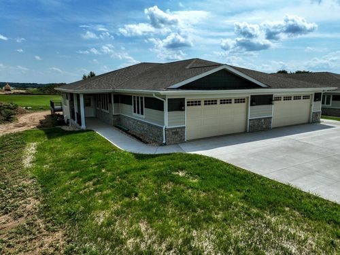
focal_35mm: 24
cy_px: 128
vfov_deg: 56.8
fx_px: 236
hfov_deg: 71.6
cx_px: 170
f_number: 2.8
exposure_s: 1/3200
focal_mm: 12.29
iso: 100
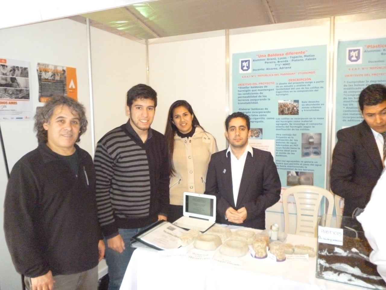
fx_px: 312
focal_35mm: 28
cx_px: 193
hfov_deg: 63.4
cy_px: 145
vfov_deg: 49.7
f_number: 3.1
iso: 1000
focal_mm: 5
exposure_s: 1/60
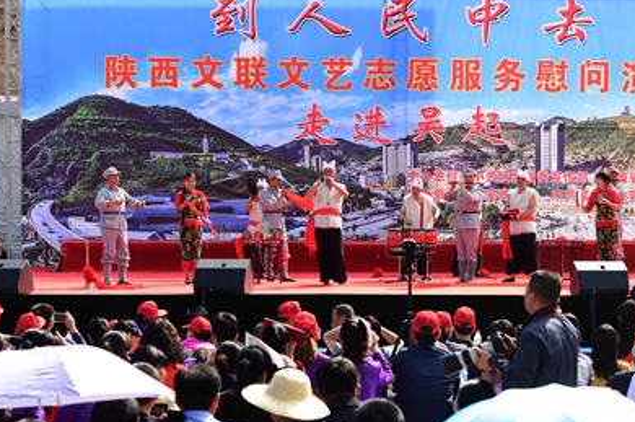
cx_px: 413
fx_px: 1903
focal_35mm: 108
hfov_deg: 18.9
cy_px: 313
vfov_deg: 12.6
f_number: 5.6
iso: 400
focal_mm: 70
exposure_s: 1/500
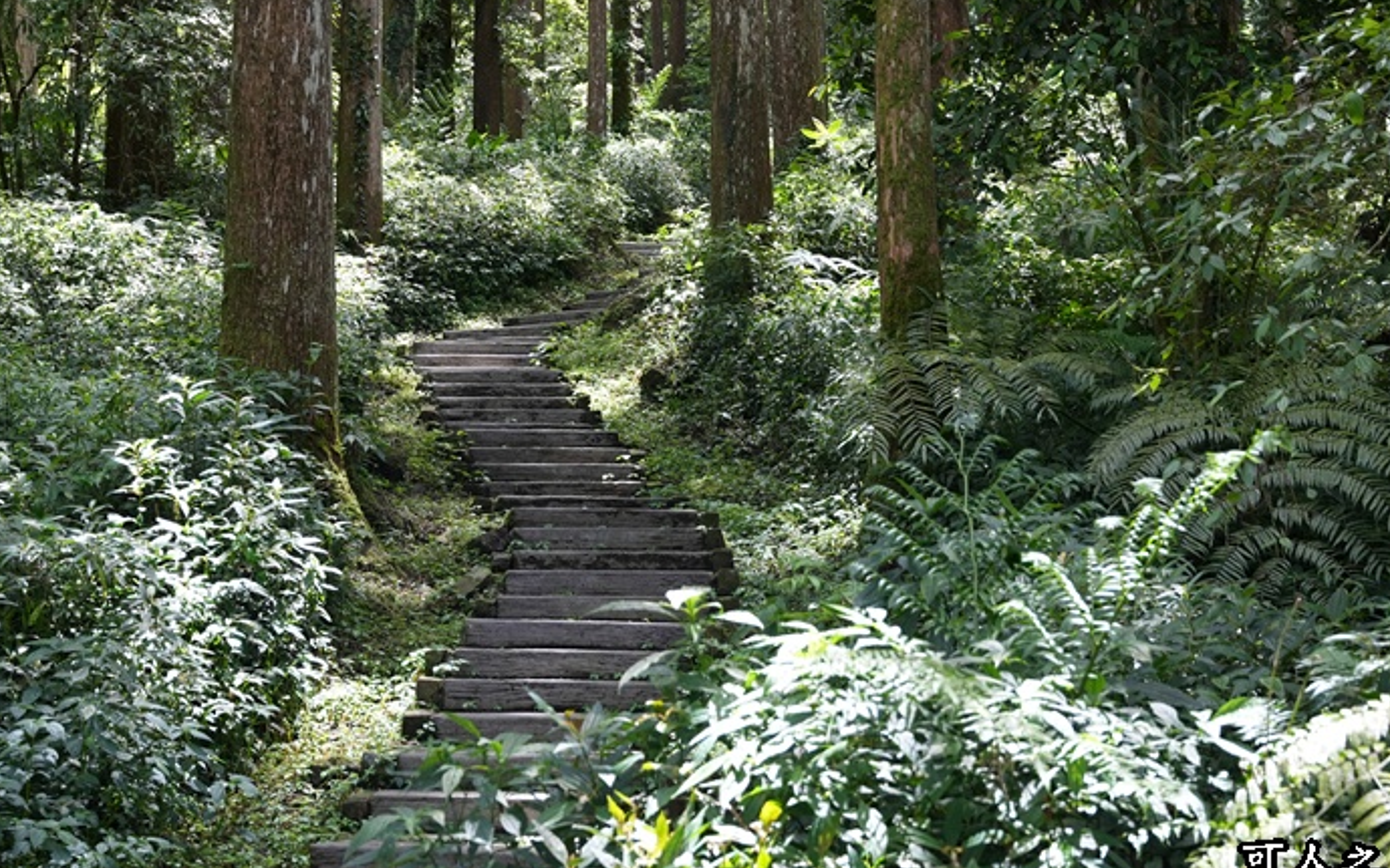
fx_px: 2371
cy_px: 265
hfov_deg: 32.5
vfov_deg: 20.7
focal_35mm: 63
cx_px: 518
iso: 250
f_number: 4
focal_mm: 41.4
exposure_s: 1/100
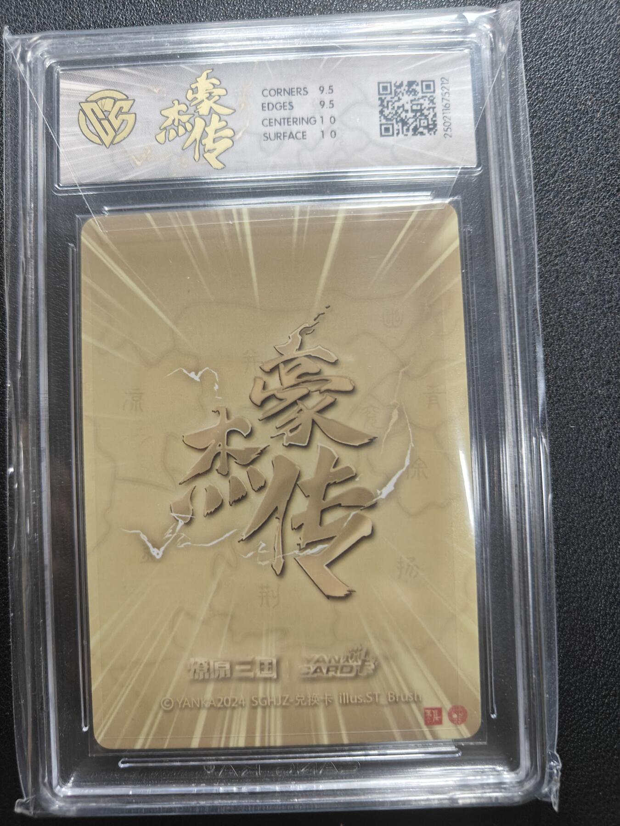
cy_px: 413
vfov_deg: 71.6
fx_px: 573
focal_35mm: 24
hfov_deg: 56.8
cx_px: 310
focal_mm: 5.59
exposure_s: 1/50
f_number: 1.8
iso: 200
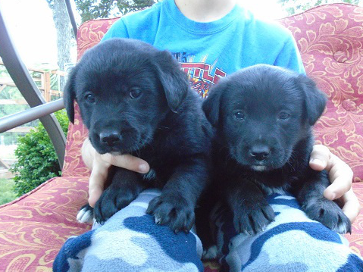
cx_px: 186
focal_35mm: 28
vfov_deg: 49.7
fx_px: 294
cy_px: 138
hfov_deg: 63.4
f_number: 3.2
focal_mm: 4.6
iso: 800
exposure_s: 1/25
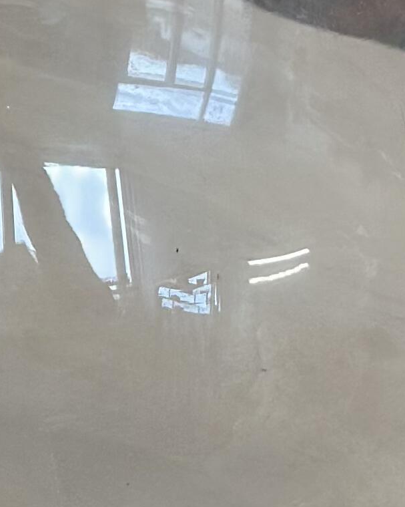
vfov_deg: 7.7
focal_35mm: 249
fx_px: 3732
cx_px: 22
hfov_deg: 6.2
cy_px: -36
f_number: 1.78
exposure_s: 1/100
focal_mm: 6.86
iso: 100
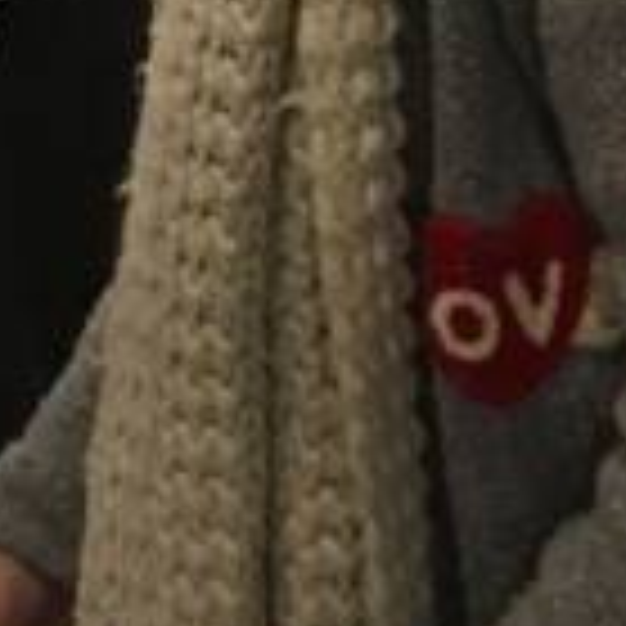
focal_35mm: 201
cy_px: -885
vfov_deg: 8.0
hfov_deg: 8.7
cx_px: 239
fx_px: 4112
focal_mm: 4.15
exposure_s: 1/33
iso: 125
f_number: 2.2
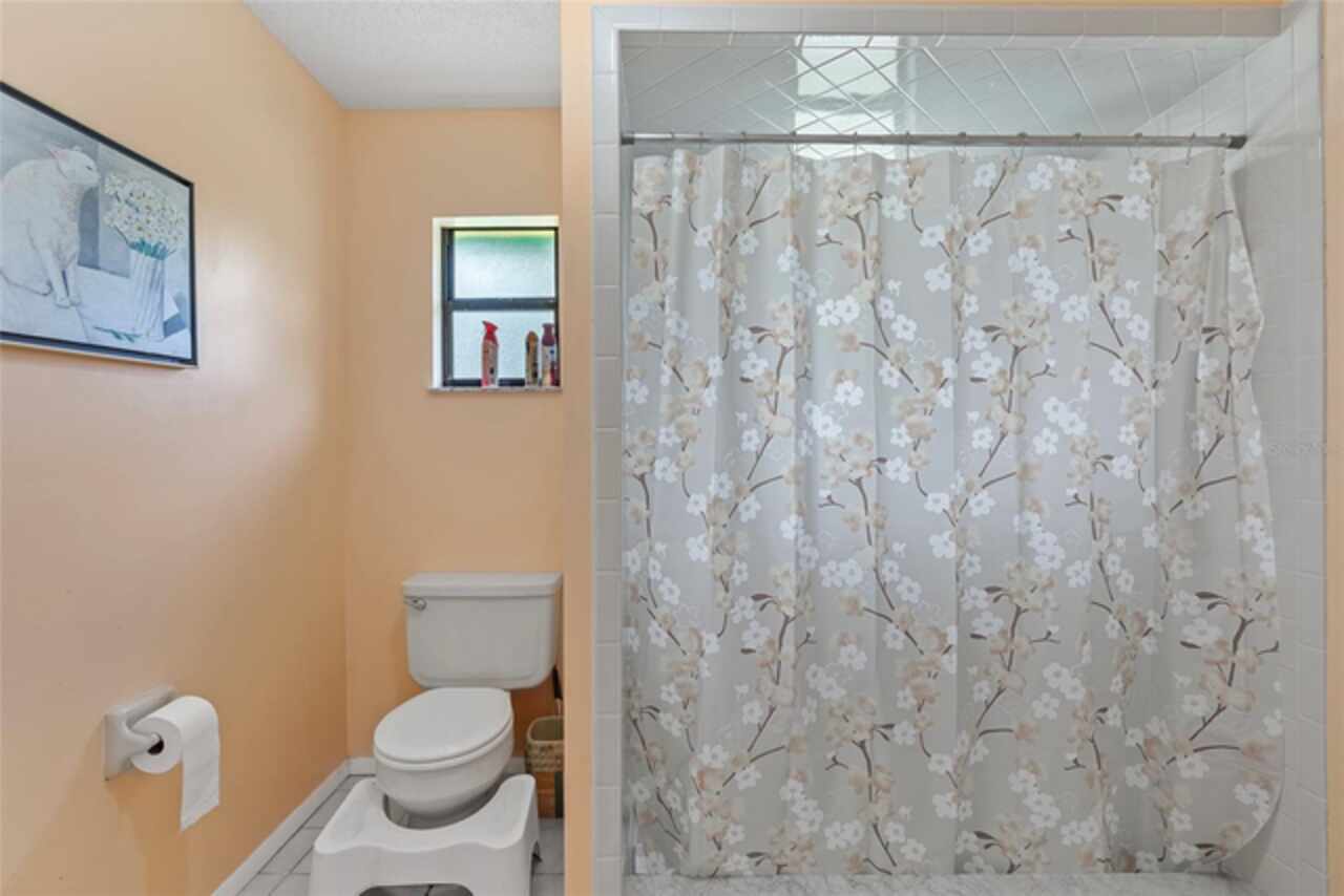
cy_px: 448
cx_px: 672
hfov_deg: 96.7
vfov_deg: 73.8
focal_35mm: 16
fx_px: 597
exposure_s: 1/4
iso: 400
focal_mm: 16
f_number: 8
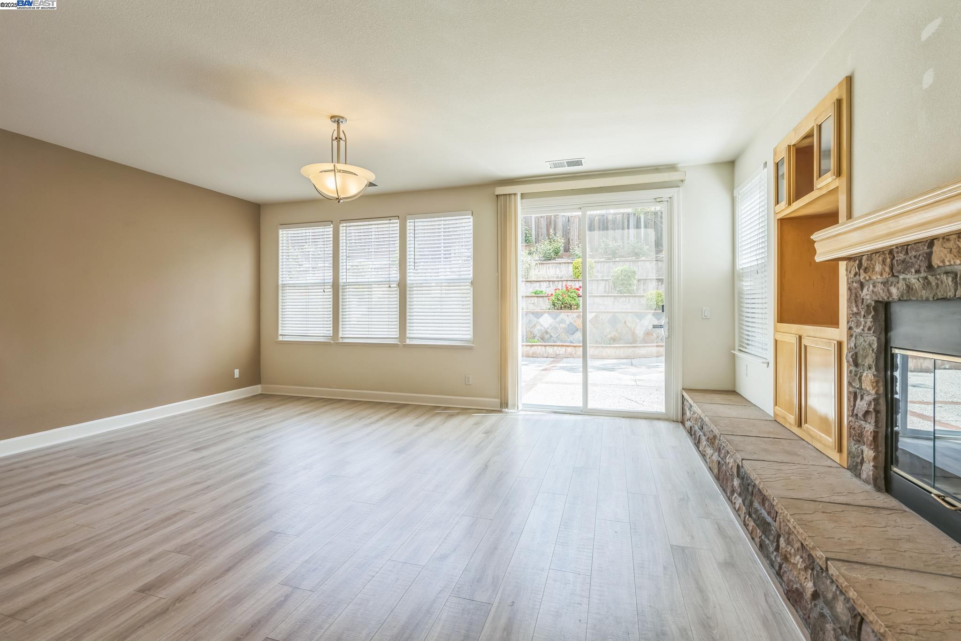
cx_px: 480
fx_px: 427
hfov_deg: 96.7
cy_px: 320
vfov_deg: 73.7
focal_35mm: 16
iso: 100
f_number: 8
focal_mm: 16
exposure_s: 1/25
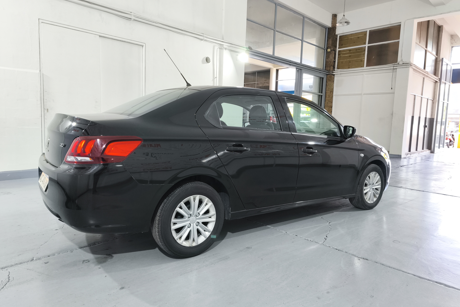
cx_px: 230
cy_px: 149
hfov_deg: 73.7
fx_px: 307
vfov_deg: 53.1
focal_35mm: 24
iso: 250
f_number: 1.7
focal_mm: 5.35
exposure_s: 1/100
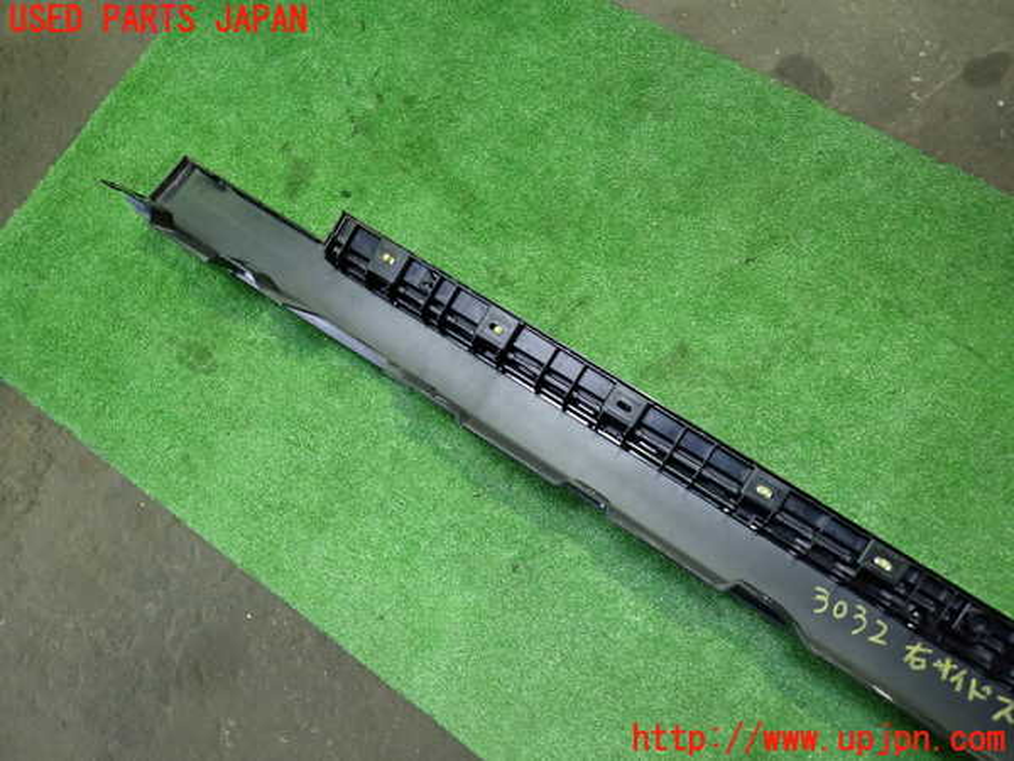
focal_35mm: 25
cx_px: 507
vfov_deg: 54.9
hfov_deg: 69.4
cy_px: 380
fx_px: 732
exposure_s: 1/30
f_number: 2
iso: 400
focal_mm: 4.5
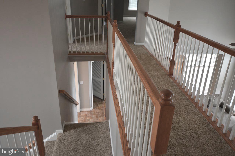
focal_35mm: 30
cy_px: 78
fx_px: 195
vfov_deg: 43.4
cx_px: 118
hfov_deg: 62.0
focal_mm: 20
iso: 640
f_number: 4
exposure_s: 1/60
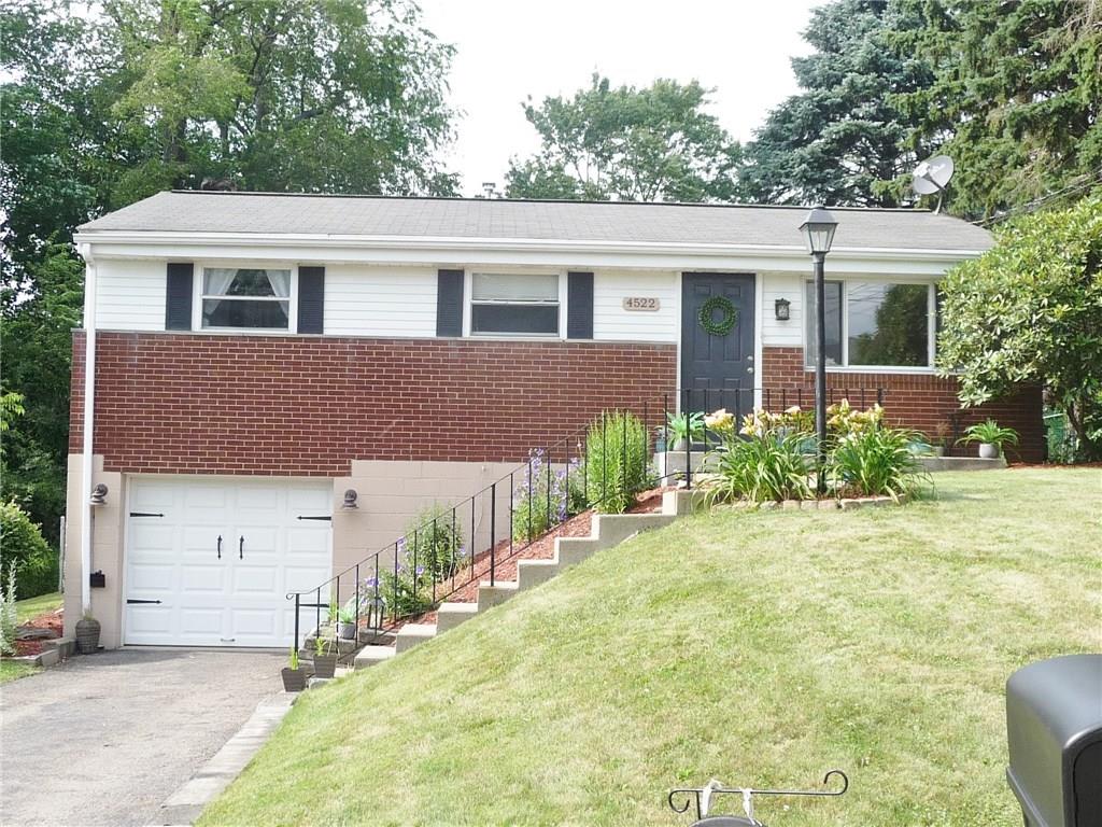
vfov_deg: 34.3
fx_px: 1337
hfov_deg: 44.8
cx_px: 551
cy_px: 414
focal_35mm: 42
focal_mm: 4.7
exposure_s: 1/400
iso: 100
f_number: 3.3
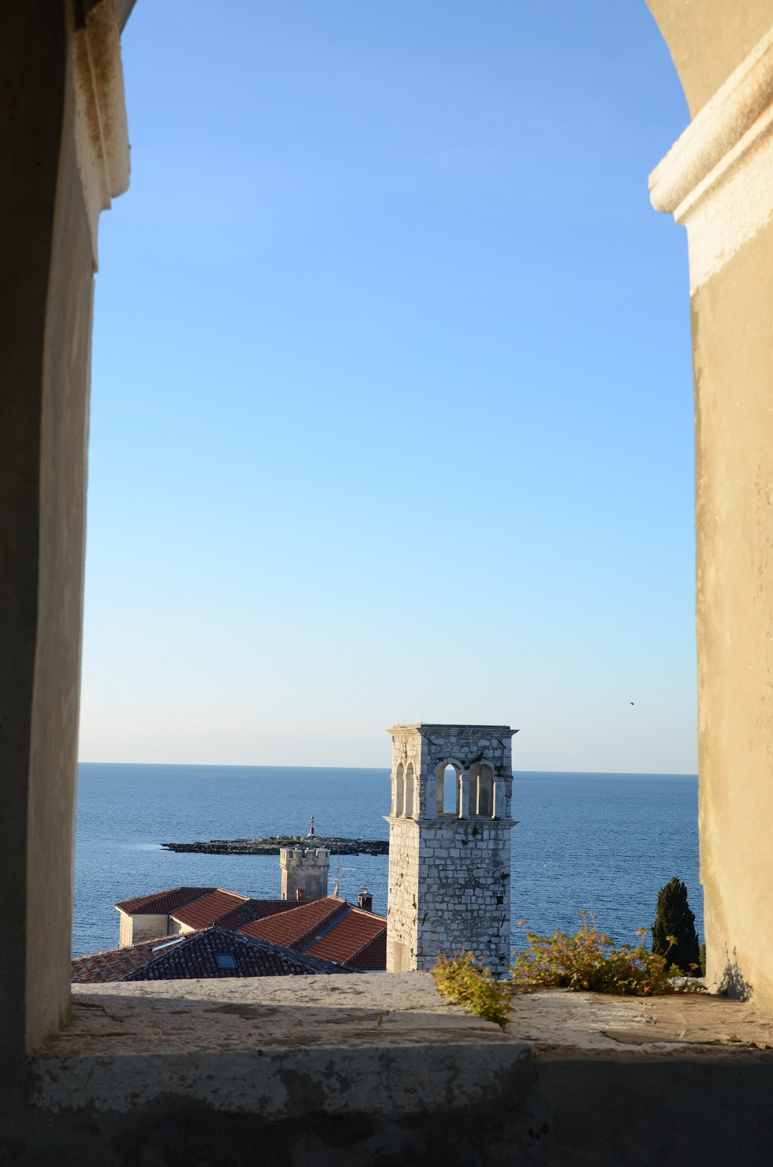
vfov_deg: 39.0
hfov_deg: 26.4
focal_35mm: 51
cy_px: 584
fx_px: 1649
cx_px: 386
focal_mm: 34
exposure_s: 1/200
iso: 100
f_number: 6.3
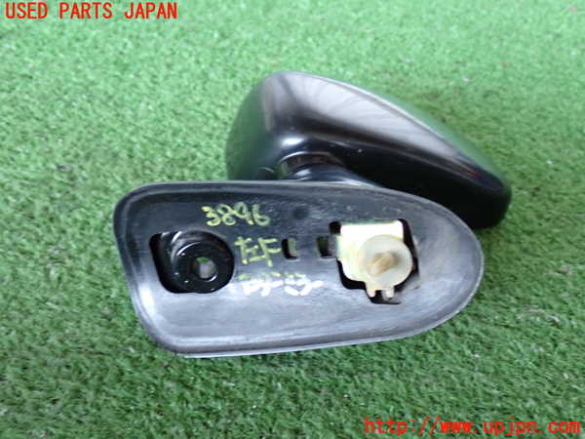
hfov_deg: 42.9
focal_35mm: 44
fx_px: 744
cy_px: 220
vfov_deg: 32.9
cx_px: 292
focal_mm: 7.84
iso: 800
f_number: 2.9
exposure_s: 1/40
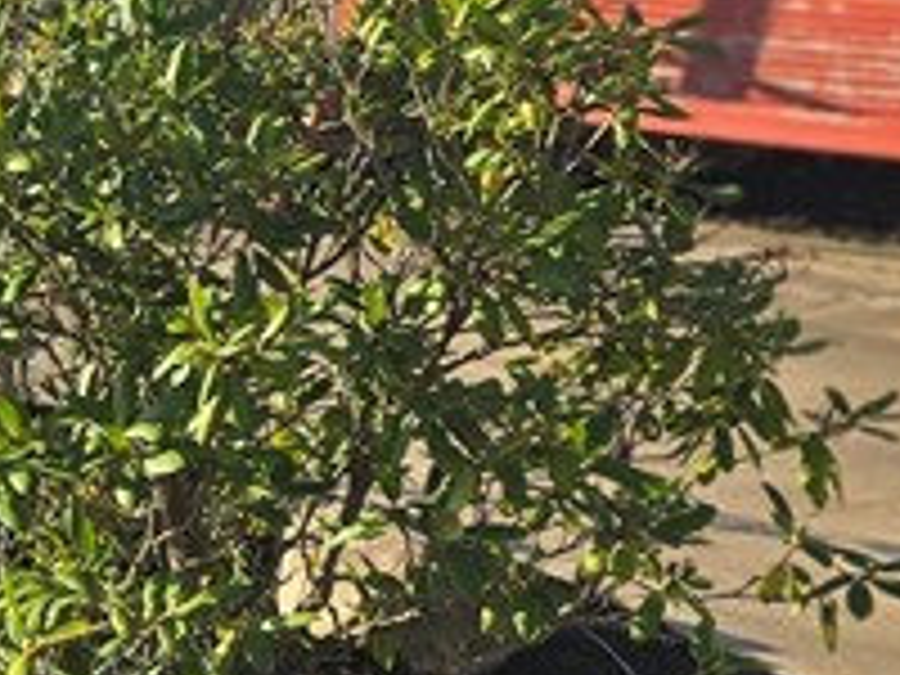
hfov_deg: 13.8
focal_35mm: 118
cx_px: -986
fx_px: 3068
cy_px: 342
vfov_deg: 12.6
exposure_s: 1/583
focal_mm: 6.3
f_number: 1.7
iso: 12
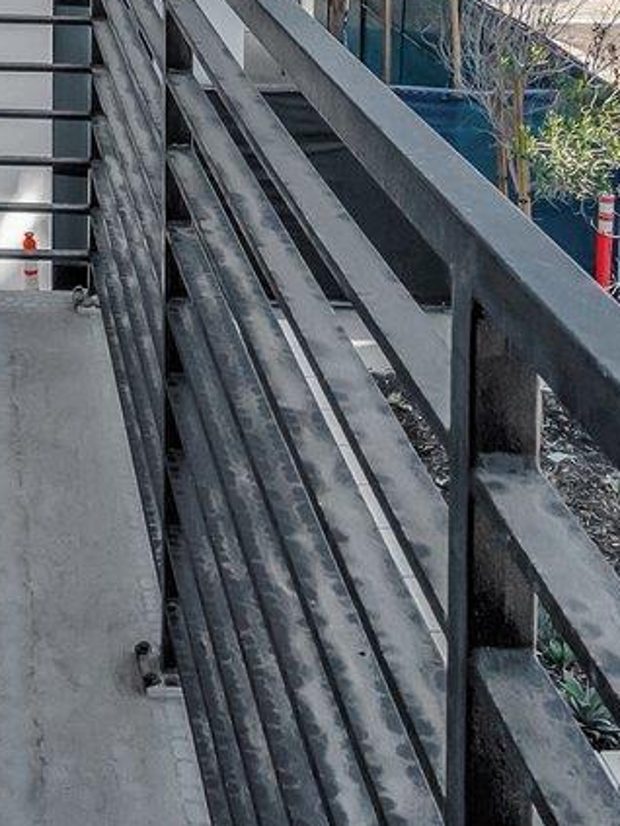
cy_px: -321
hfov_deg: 21.5
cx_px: -55
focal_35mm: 65
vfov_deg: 24.8
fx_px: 1552
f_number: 8
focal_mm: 14
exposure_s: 1/1000
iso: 400
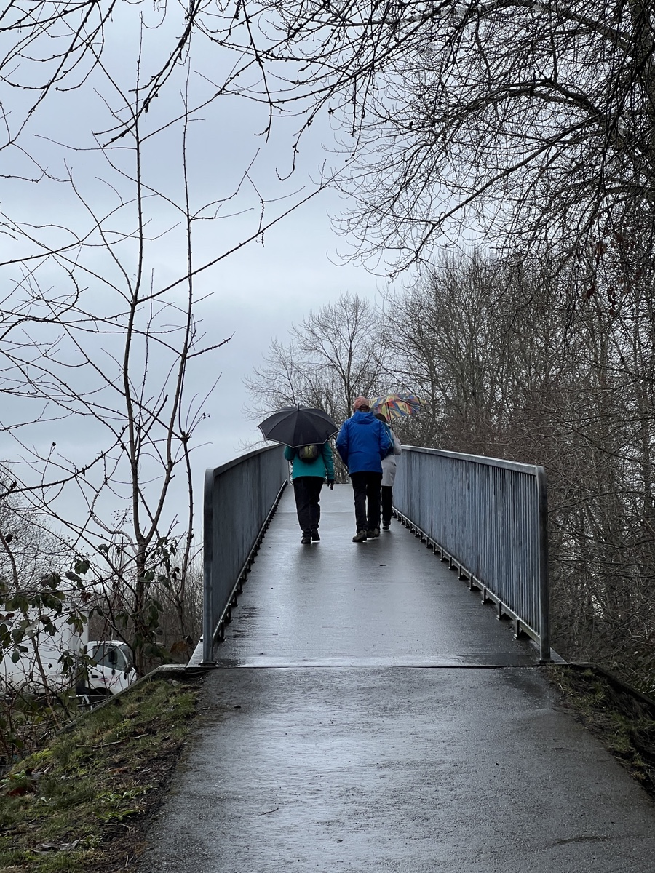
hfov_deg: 19.1
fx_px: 1943
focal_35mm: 77
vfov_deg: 25.3
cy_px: 436
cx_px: 328
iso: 32
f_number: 2.8
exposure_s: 1/267
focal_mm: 9
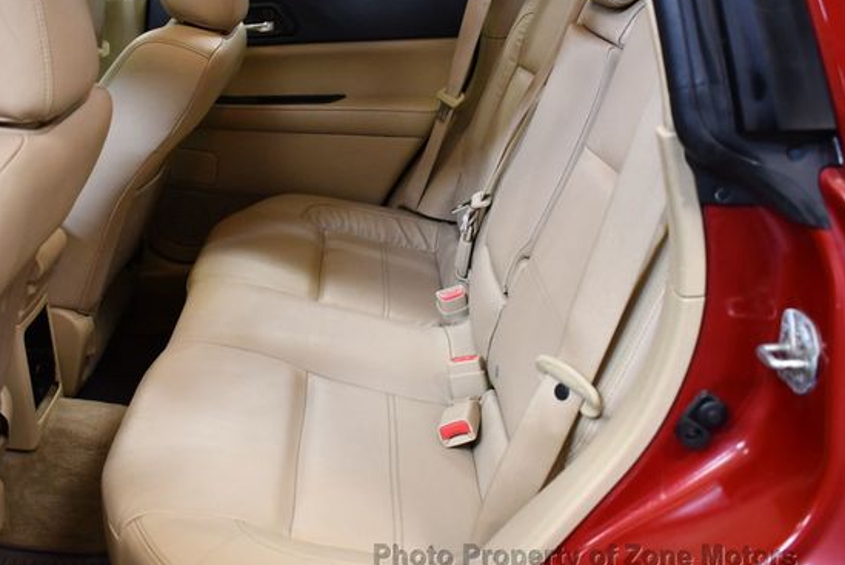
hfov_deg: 46.2
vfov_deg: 31.9
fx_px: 987
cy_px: 257
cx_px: 356
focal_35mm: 42
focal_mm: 18
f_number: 3.5
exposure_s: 1/125
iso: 1400
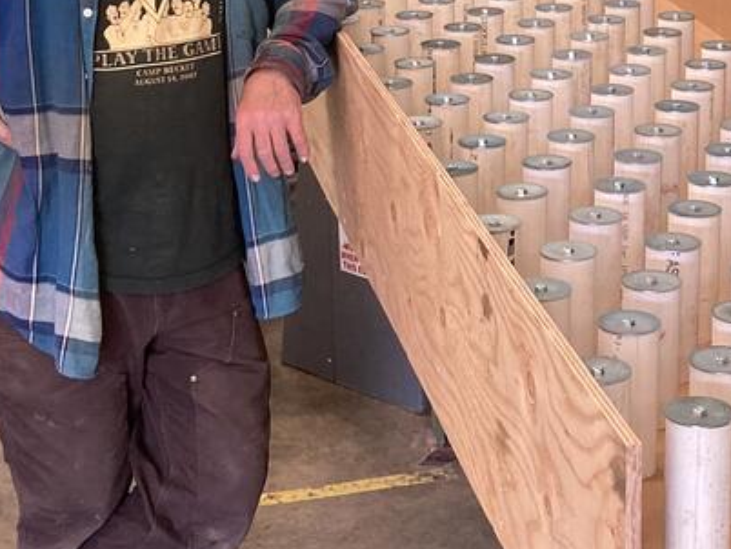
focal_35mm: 93
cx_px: 556
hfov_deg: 20.9
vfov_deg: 15.5
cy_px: -67
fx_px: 1965
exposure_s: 1/60
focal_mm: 3.99
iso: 100
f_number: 1.8
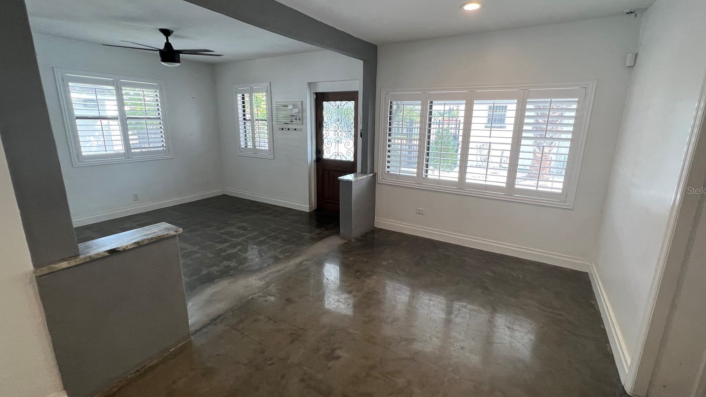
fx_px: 281
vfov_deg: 70.5
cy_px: 190
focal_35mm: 15
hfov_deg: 103.0
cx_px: 357
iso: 80
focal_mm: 1.57
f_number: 1.8
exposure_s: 1/120
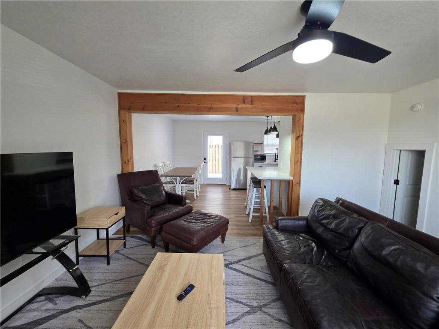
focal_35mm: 13
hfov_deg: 106.2
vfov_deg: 89.9
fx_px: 165
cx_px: 220
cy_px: 164
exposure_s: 1/120
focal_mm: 2.2
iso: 200
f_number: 1.9
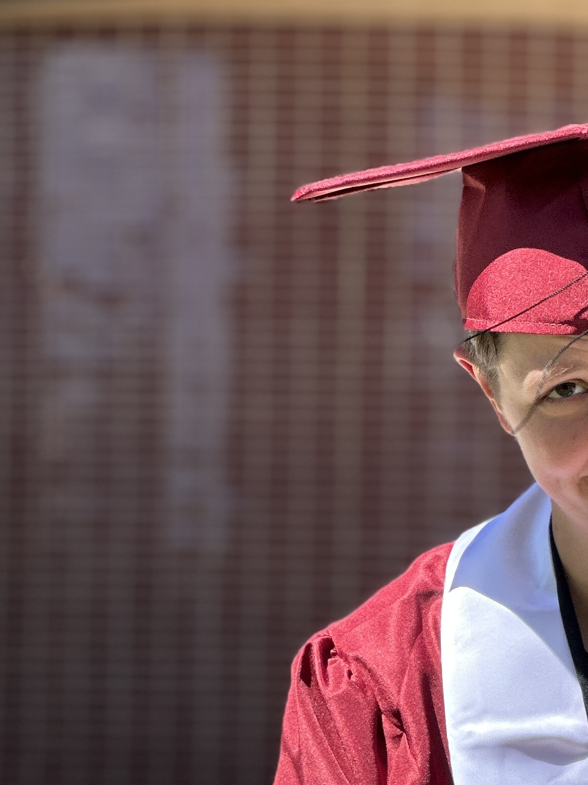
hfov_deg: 7.3
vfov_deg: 9.8
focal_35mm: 201
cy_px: 686
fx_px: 4554
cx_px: 751
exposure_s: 1/419
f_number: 2.8
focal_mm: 9
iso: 32
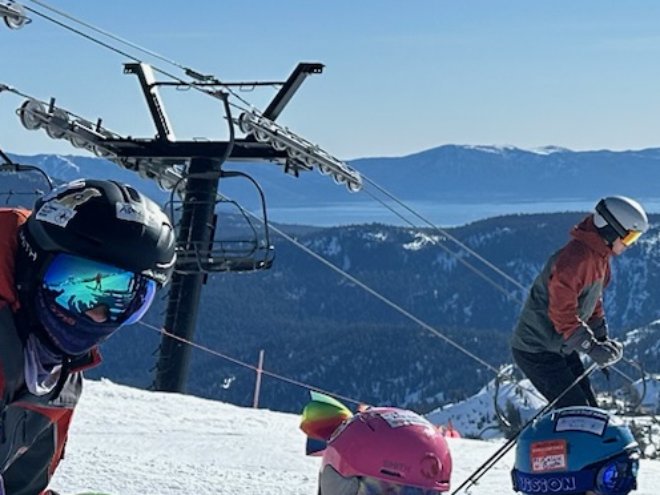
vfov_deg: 14.9
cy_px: 164
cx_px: 902
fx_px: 1888
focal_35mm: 99
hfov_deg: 18.2
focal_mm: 6.86
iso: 80
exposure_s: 1/10753
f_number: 1.78
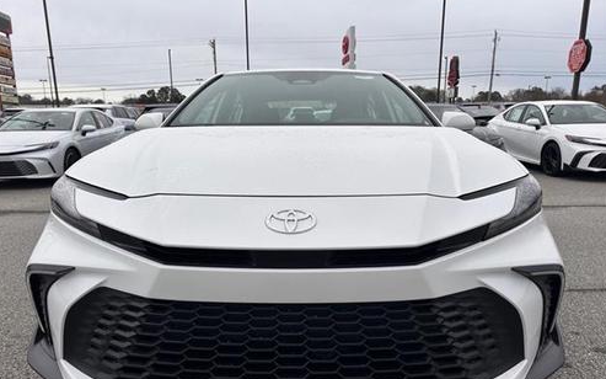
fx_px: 429
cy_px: 223
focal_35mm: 26
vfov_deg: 47.4
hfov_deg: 70.4
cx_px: 302
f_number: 1.78
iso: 80
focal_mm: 6.86
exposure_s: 1/2591
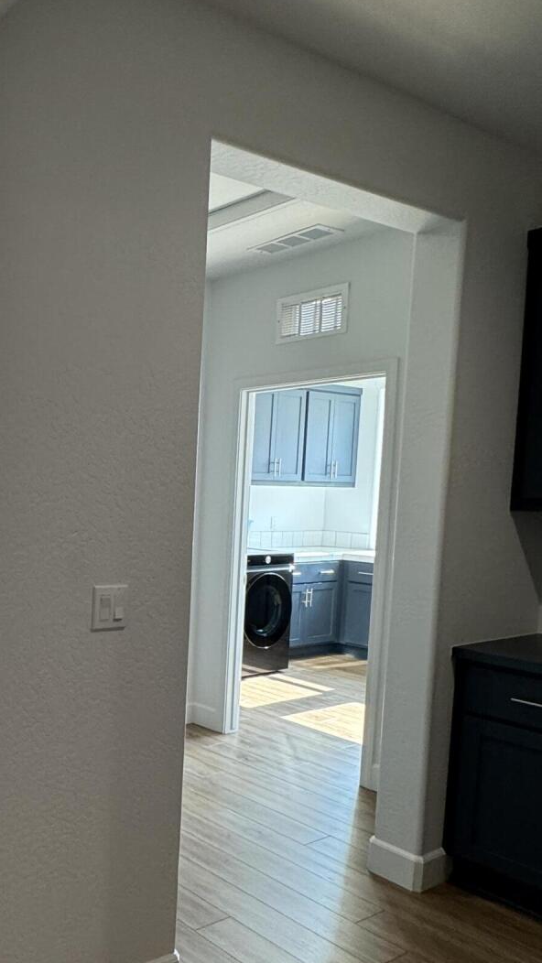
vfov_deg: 65.8
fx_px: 741
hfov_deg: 33.8
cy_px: 538
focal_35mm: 29
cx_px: -82
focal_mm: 2.22
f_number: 2.2
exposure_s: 1/120
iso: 200
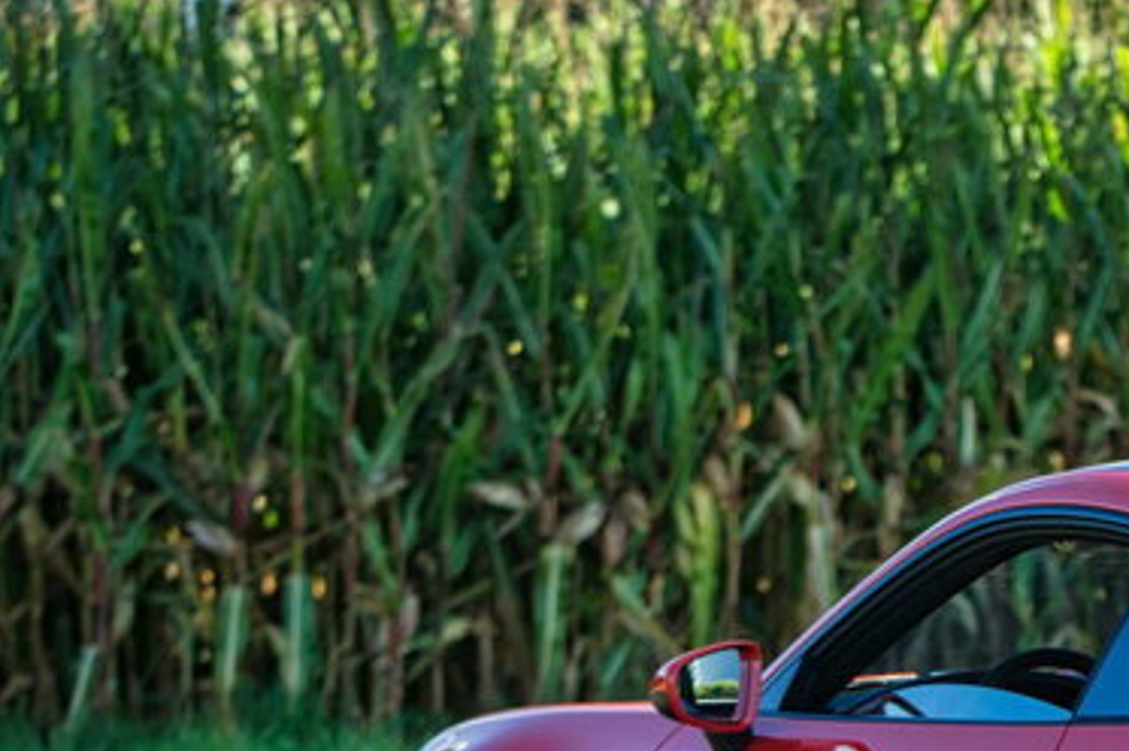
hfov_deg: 9.0
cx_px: 1247
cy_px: 924
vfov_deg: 6.0
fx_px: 7144
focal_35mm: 228
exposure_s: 1/250
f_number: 2.8
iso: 100
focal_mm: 83
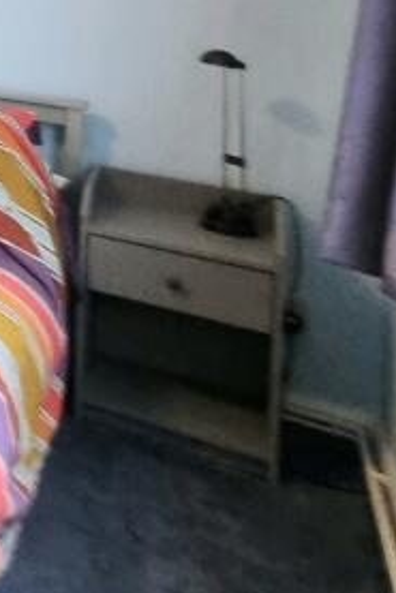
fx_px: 824
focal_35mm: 50
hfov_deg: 14.4
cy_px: -111
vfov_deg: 32.8
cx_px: -597
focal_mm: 2.2
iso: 250
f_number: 2.2
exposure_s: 1/50
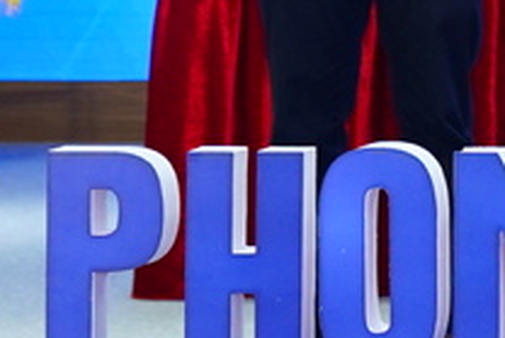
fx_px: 3383
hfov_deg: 8.1
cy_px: -501
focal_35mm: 241
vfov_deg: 5.5
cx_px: 1049
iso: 1000
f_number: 3.5
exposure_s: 1/200
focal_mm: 31
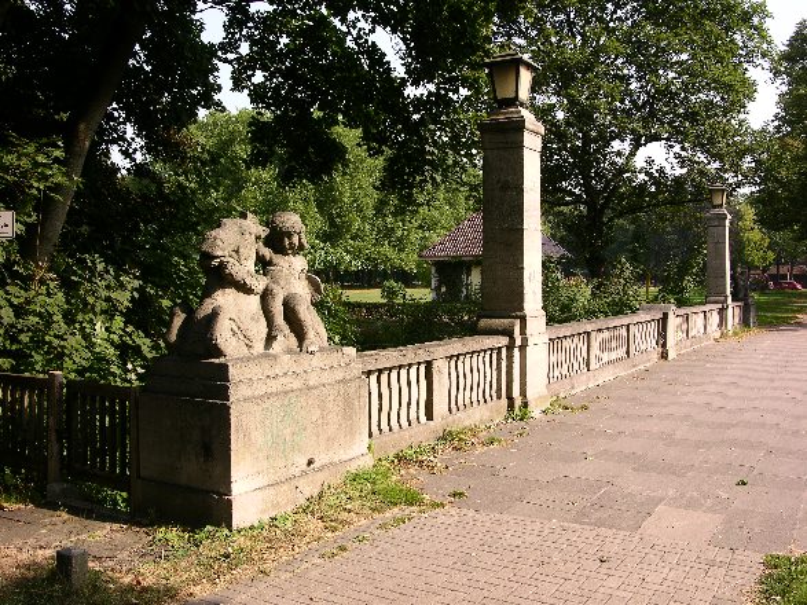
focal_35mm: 35
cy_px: 302
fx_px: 816
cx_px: 404
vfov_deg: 40.7
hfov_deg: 52.6
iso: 50
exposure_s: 1/95.7
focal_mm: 8.9
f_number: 6.3
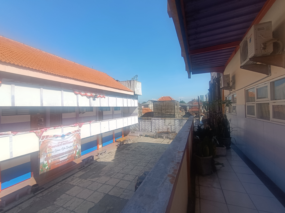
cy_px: 106
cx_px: 142
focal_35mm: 16
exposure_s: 1/1011
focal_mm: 1.66
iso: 50
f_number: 2.2
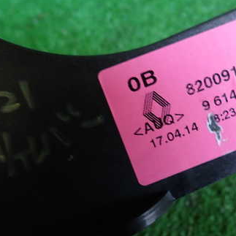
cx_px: 140
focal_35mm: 41
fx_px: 316
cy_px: 126
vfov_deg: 40.9
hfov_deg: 40.8
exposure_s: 1/40
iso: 200
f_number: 2
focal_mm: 4.5
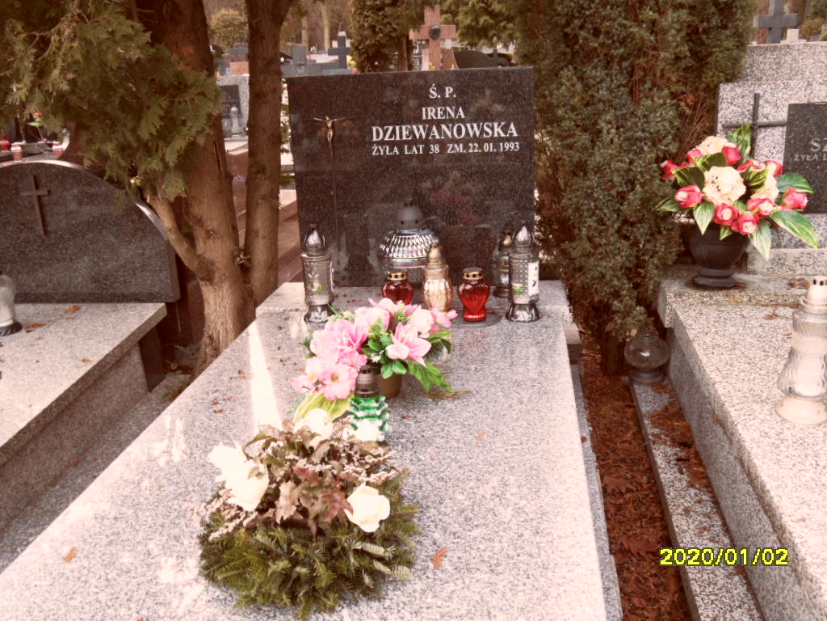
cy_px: 310
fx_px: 765
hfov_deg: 56.8
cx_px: 414
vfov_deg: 44.2
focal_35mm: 32
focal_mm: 5.3
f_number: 3.4
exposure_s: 1/30
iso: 120
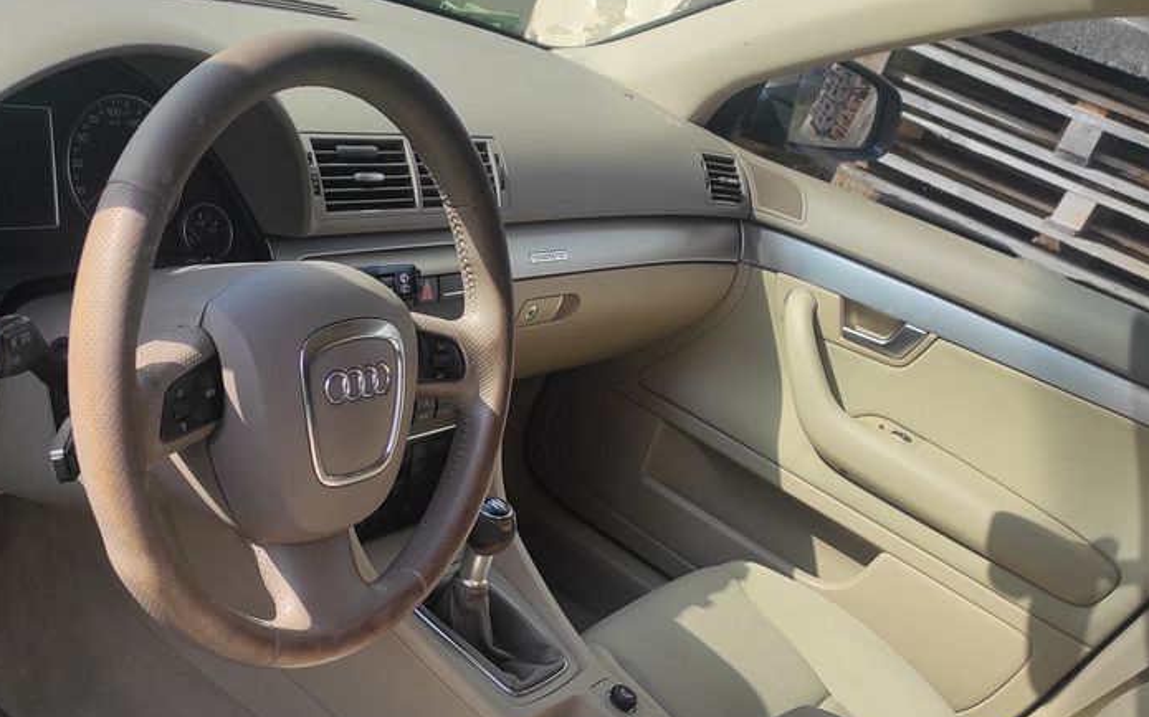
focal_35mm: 39
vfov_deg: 31.7
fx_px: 1221
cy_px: 601
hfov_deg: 49.8
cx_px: 413
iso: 100
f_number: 1.89
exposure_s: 1/1250
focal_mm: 5.43
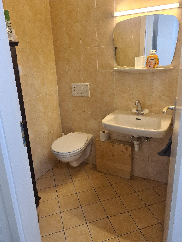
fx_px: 182
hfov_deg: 53.1
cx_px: 91
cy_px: 121
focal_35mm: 26
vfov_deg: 67.3
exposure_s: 1/50
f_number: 1.8
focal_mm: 5.4
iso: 200
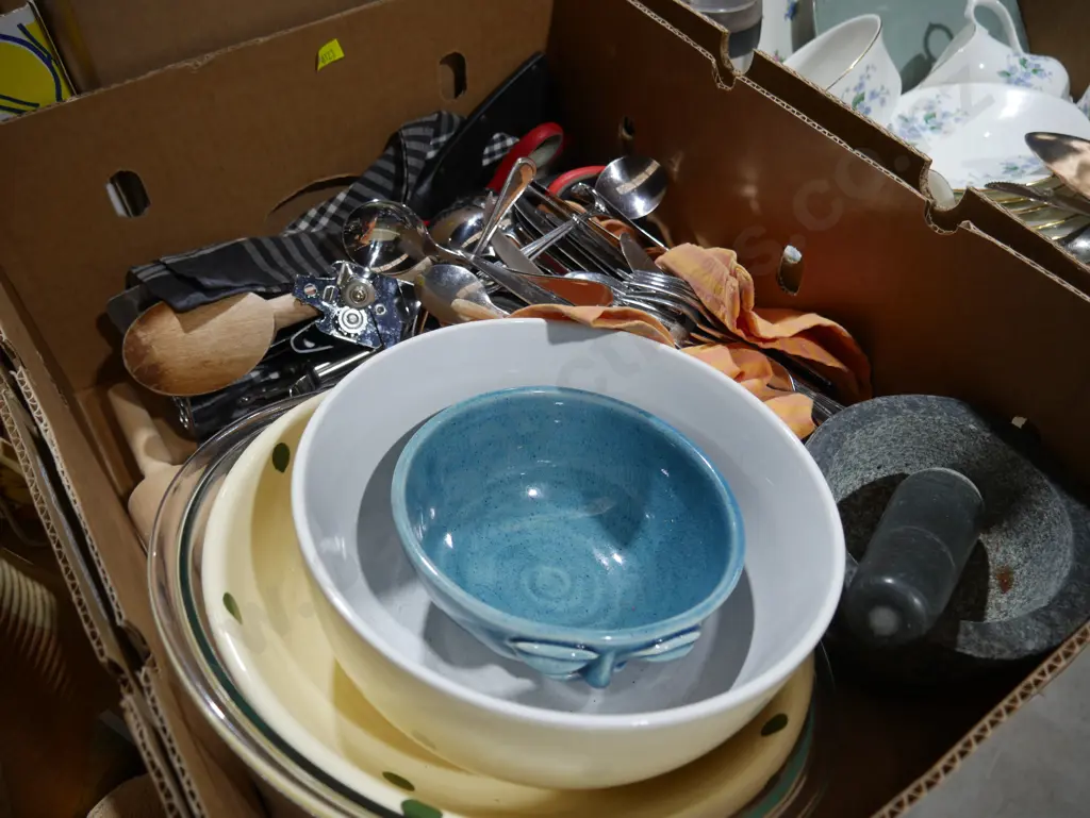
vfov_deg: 49.8
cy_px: 409
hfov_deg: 63.4
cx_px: 545
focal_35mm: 28
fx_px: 882
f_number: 3.5
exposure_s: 1/80
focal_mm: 14
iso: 200
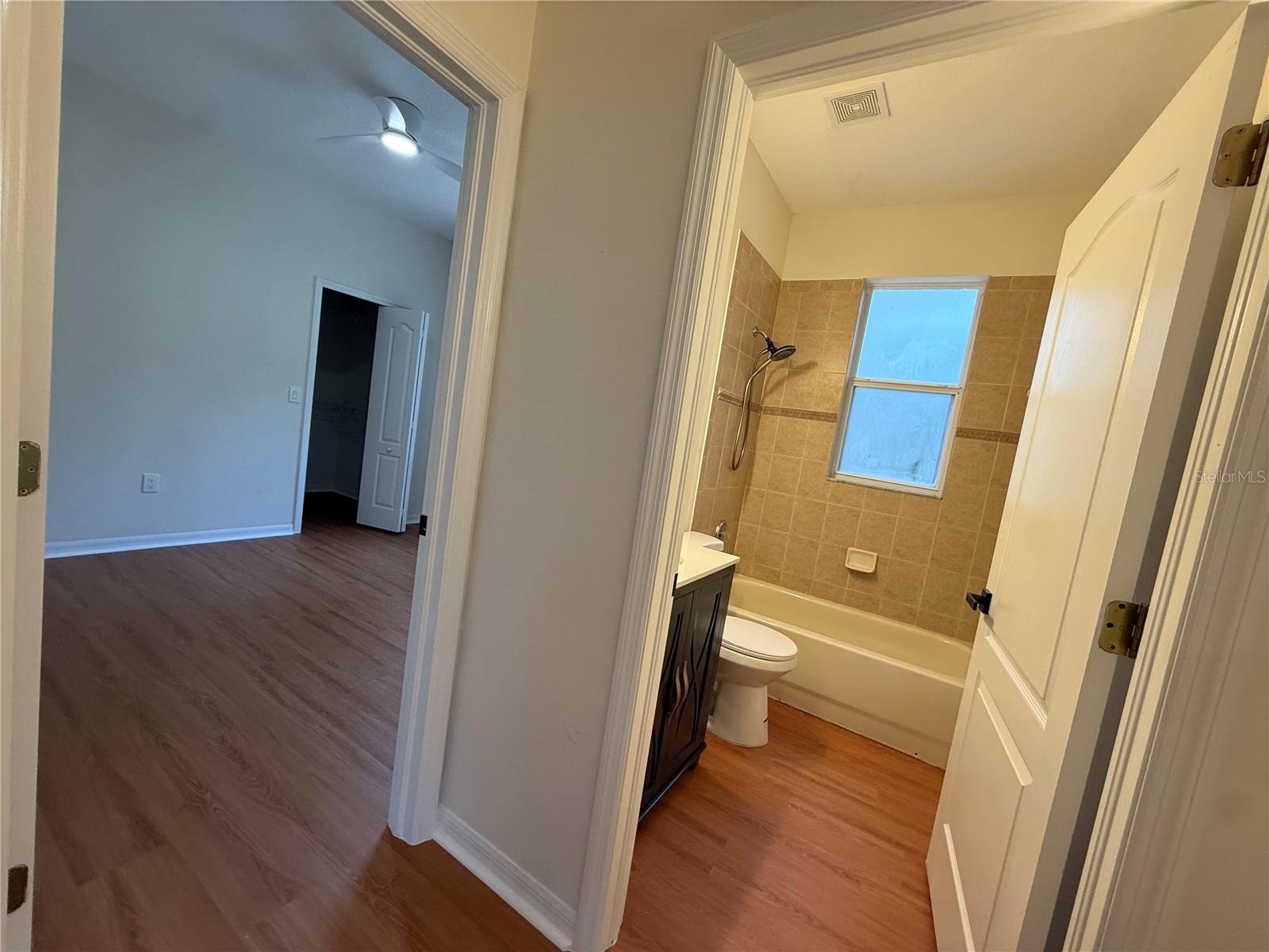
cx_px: 634
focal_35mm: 14
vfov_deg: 85.7
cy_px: 476
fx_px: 513
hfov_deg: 102.1
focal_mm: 2.22
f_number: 2.2
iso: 125
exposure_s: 1/120
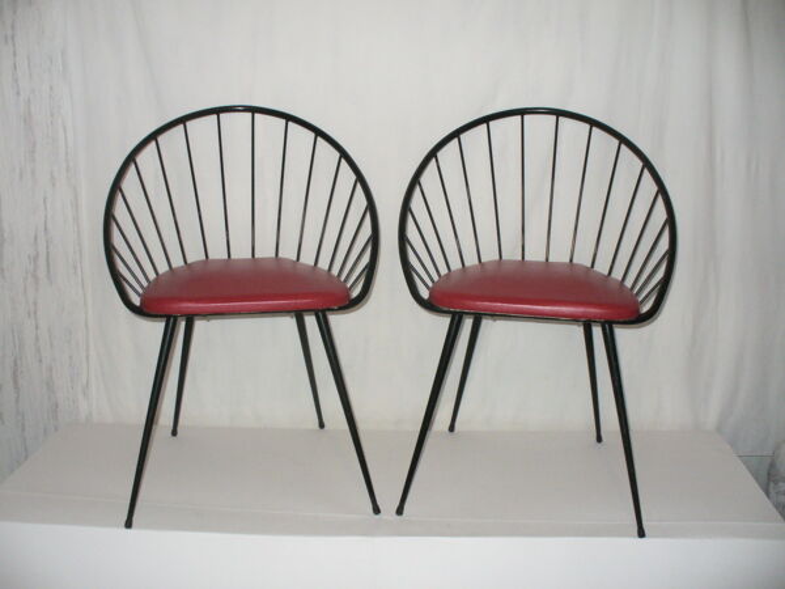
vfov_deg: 38.7
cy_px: 294
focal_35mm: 37
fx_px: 839
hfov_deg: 50.1
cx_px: 392
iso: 250
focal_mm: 6.1
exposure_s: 1/30
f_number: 2.8
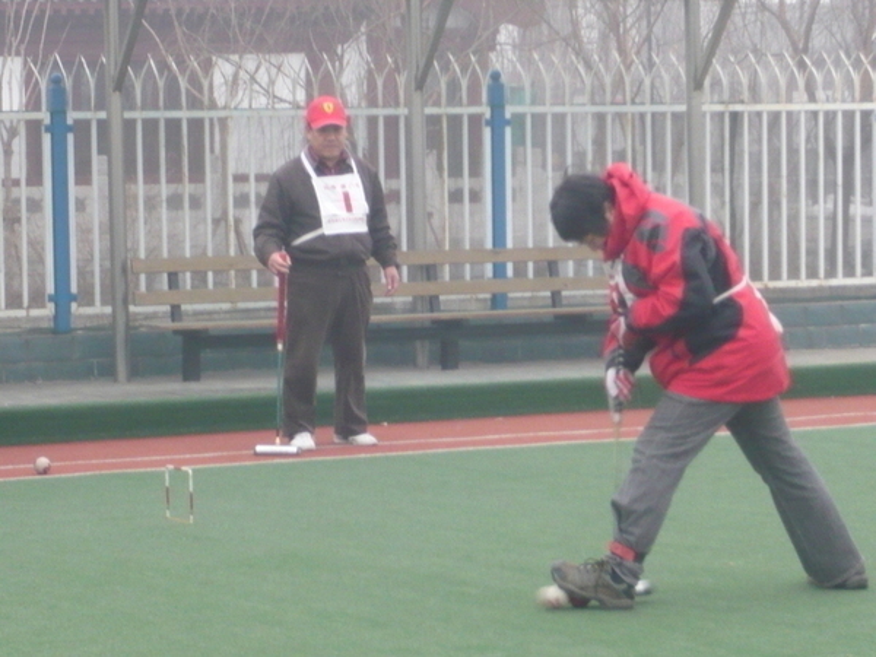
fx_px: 3669
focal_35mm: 145
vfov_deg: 10.2
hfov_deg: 13.6
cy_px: 328
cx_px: 438
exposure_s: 1/60
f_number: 5.4
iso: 250
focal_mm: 15.2
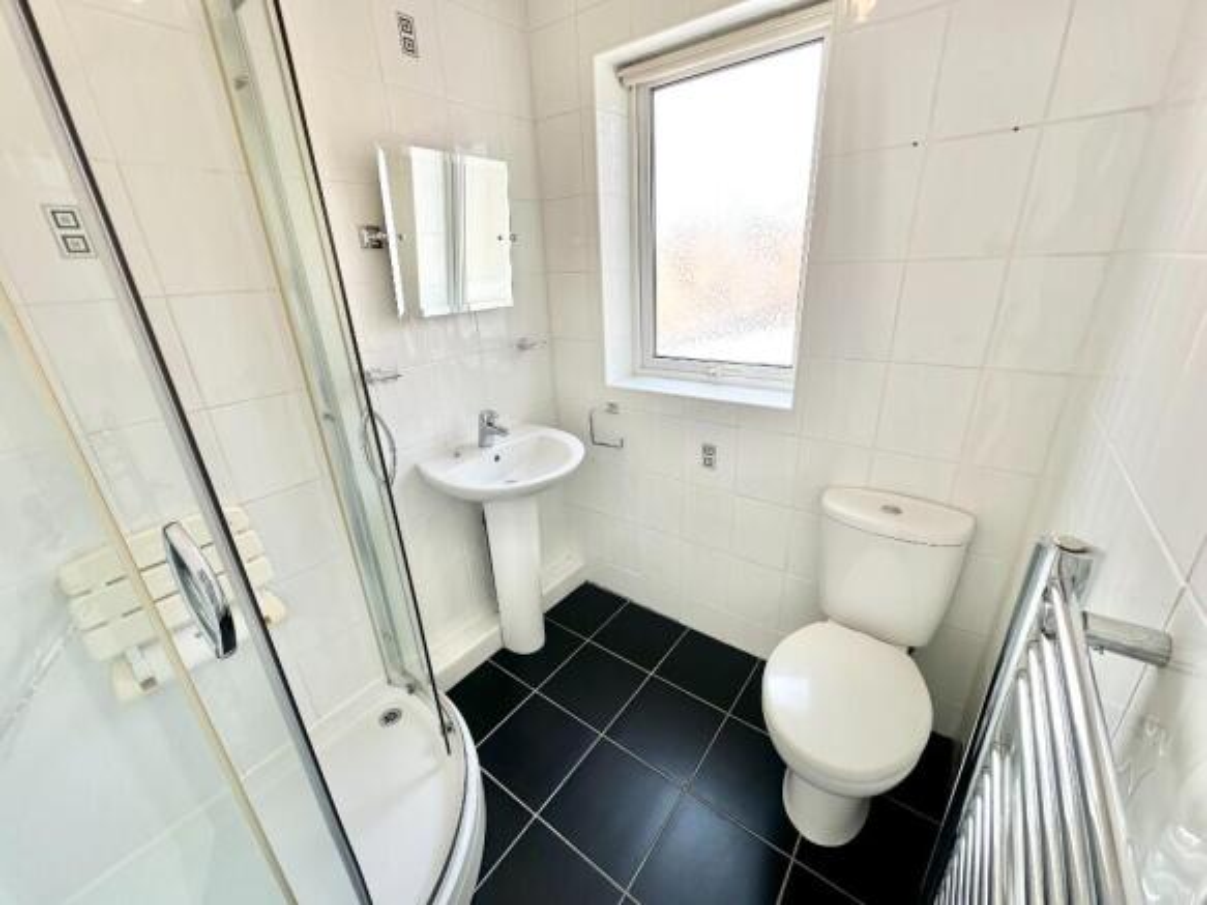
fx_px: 488
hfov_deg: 102.1
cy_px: 452
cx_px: 604
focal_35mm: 14
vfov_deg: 85.7
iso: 40
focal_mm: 2.22
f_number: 2.2
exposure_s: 1/99
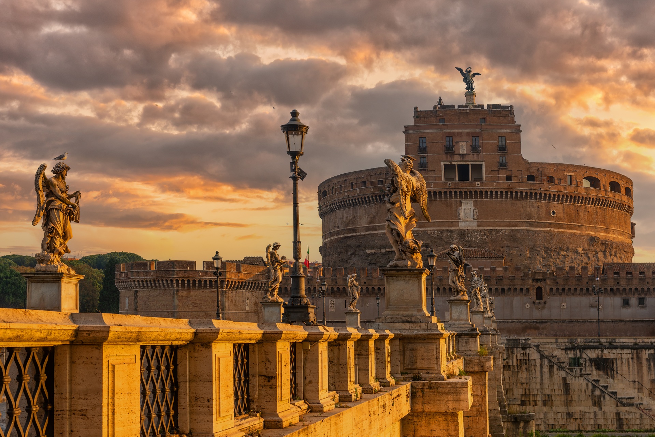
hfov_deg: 39.6
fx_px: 910
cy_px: 218
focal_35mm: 50
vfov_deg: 27.0
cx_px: 328
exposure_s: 1/160
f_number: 7.1
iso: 100
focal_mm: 50
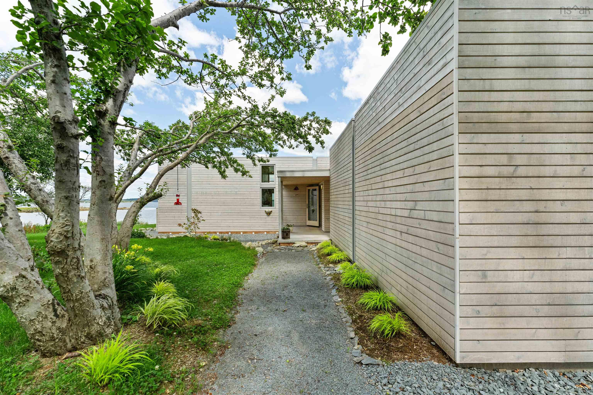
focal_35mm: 14
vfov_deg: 81.2
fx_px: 231
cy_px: 198
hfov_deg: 104.3
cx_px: 296
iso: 640
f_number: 4.5
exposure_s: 1/1000
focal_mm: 14
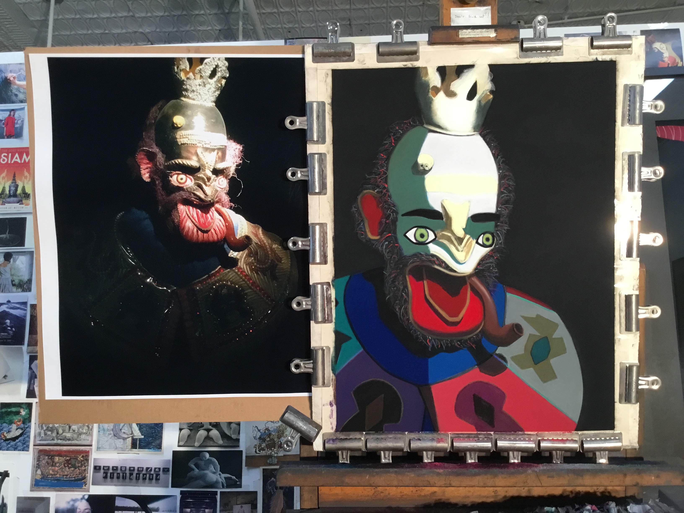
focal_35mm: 31
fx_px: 613
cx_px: 342
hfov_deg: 58.4
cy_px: 256
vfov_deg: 45.4
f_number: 2.4
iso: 40
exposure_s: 1/30
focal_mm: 3.3
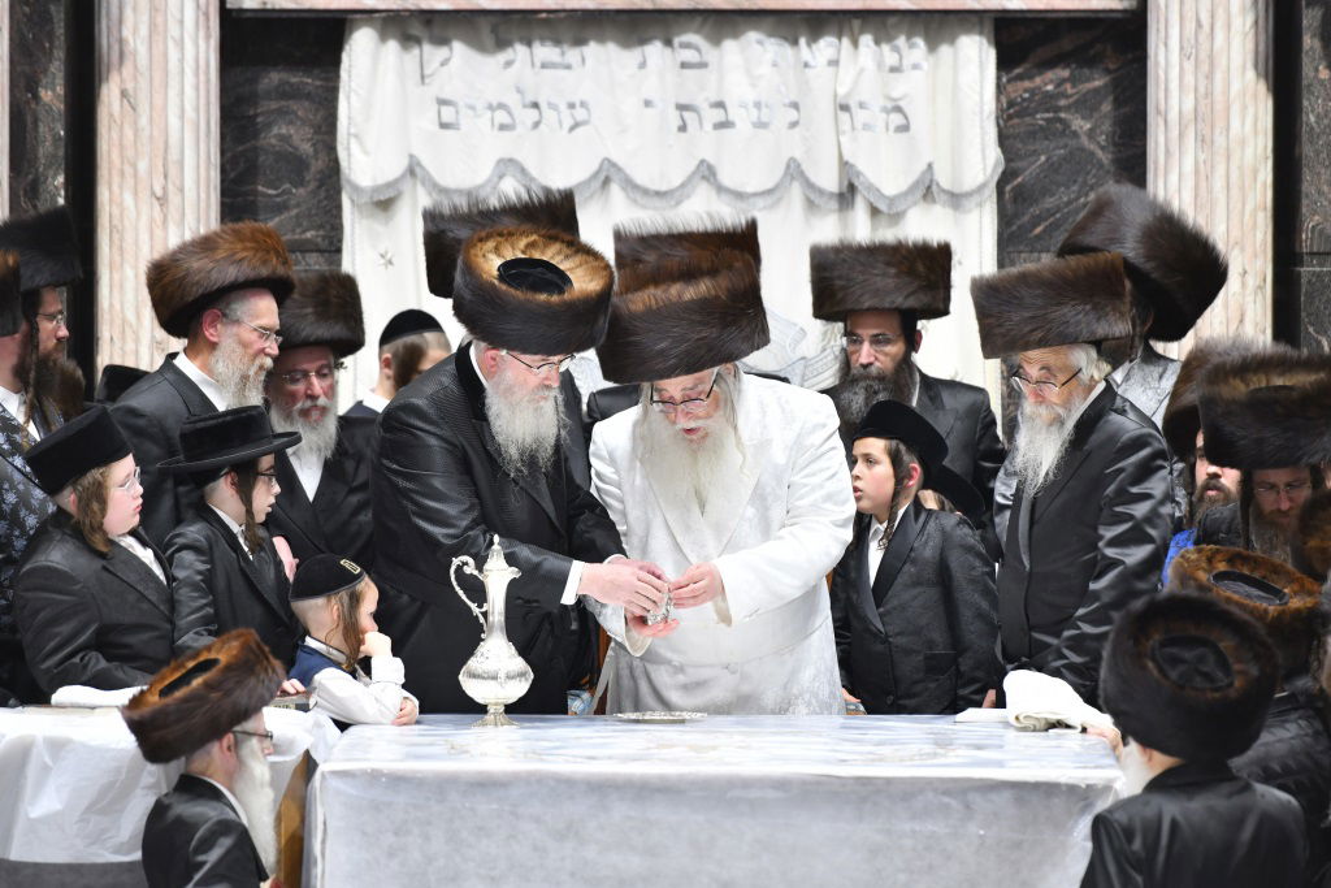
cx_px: 666
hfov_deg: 10.3
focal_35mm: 200
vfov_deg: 6.9
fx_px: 7395
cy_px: 444
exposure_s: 1/100
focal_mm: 200
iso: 1000
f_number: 5
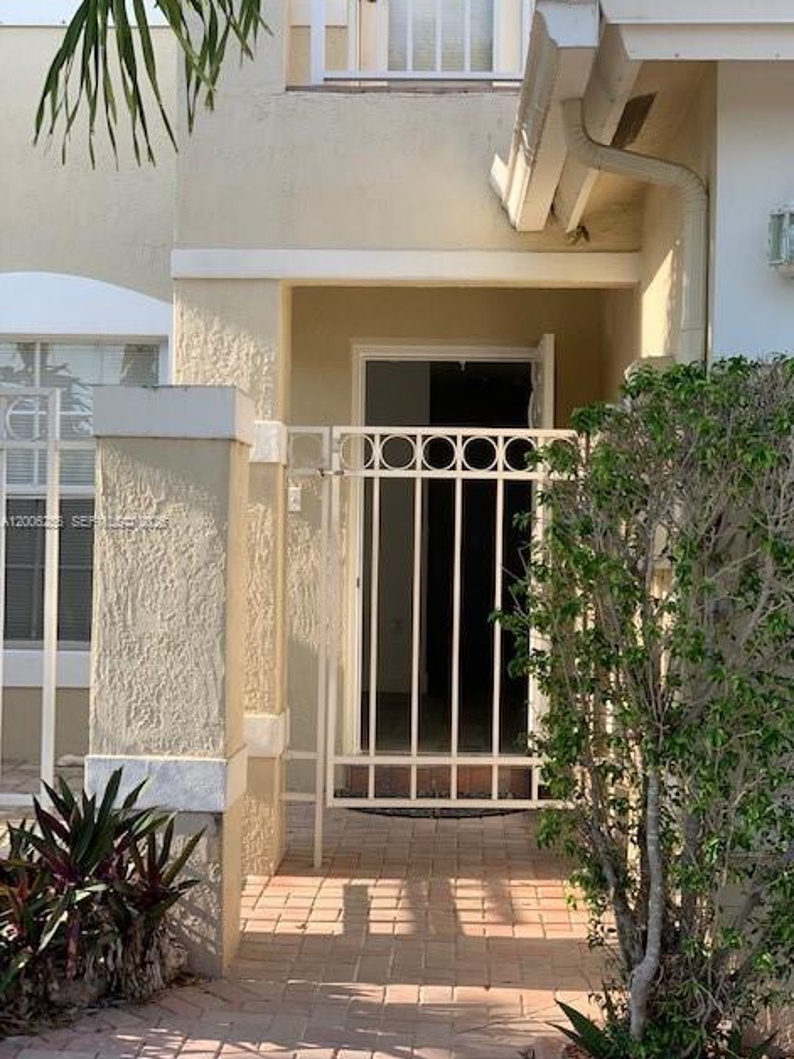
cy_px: 523
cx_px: 403
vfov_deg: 36.2
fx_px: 1621
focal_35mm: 53
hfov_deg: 27.5
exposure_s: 1/298
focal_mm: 6
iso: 16
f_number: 2.4
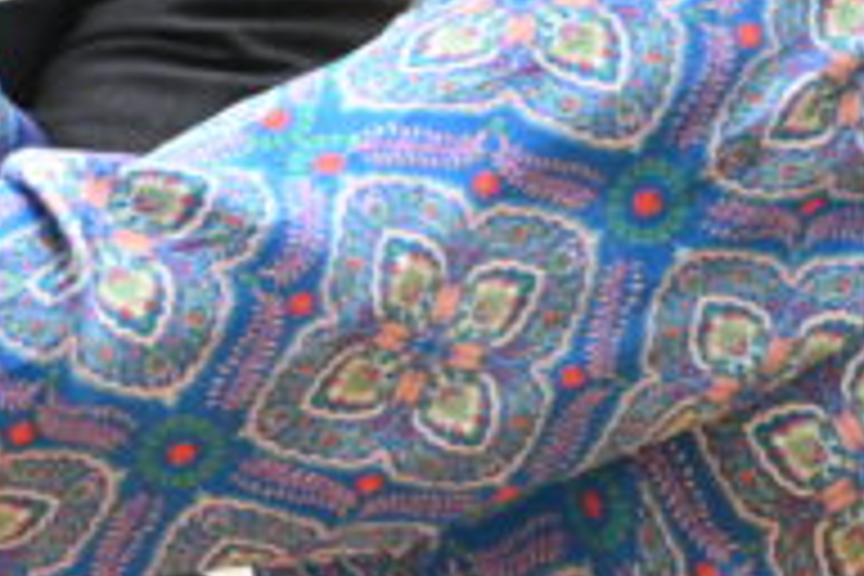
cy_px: 112
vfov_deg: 4.4
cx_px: -346
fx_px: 7535
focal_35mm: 314
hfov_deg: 6.5
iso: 3200
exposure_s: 1/125
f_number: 5
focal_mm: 70
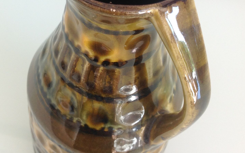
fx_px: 447
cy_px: 24
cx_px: 89
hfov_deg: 30.5
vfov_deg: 19.2
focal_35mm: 67
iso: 50
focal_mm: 4.28
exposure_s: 1/60
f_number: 2.4
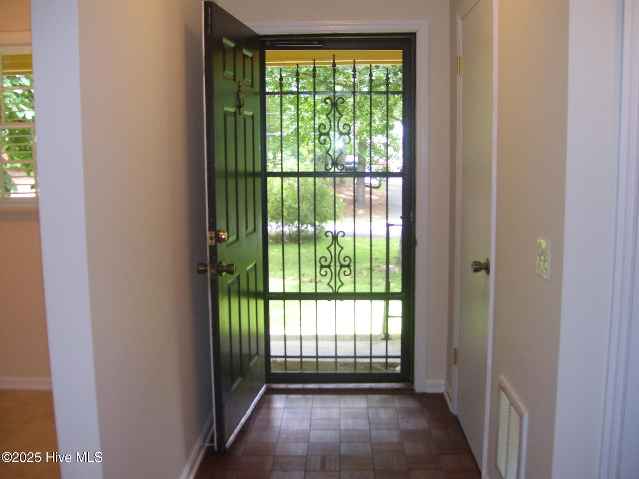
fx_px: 683
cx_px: 320
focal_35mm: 37
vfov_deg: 38.7
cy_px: 240
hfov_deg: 50.1
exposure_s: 1/60
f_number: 2.7
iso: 125
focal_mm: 6
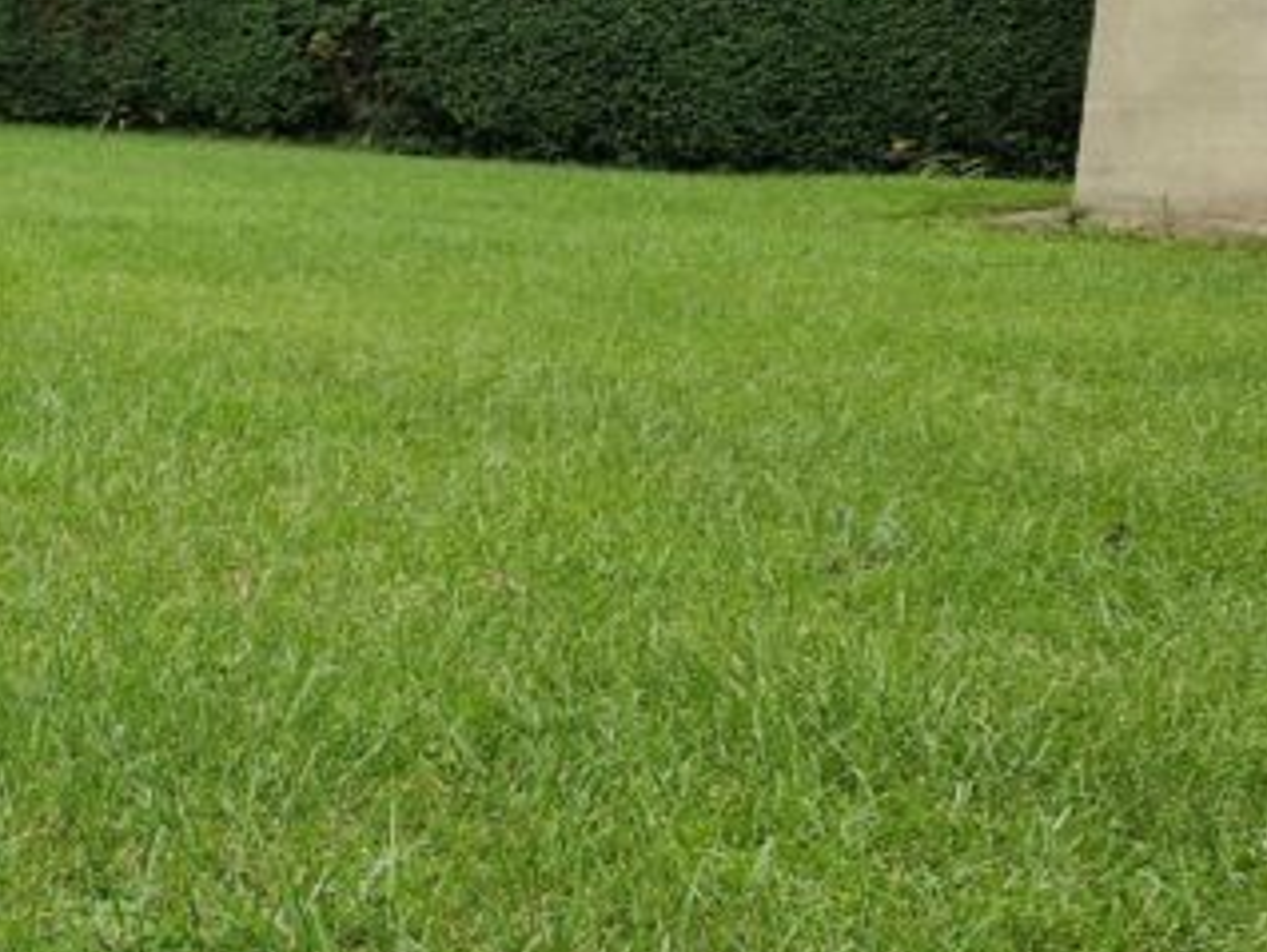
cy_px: 570
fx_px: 2711
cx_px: -450
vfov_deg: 19.9
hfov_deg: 22.9
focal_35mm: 74
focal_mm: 5.4
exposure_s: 1/180
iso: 50
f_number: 1.8
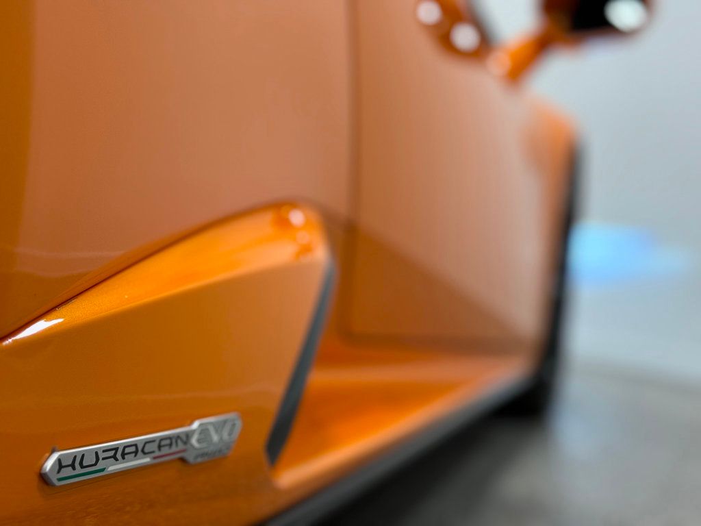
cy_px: 263
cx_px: 350
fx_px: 972
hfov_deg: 39.7
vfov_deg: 30.3
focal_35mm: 48
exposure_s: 1/209
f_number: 1.78
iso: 64
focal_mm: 6.76
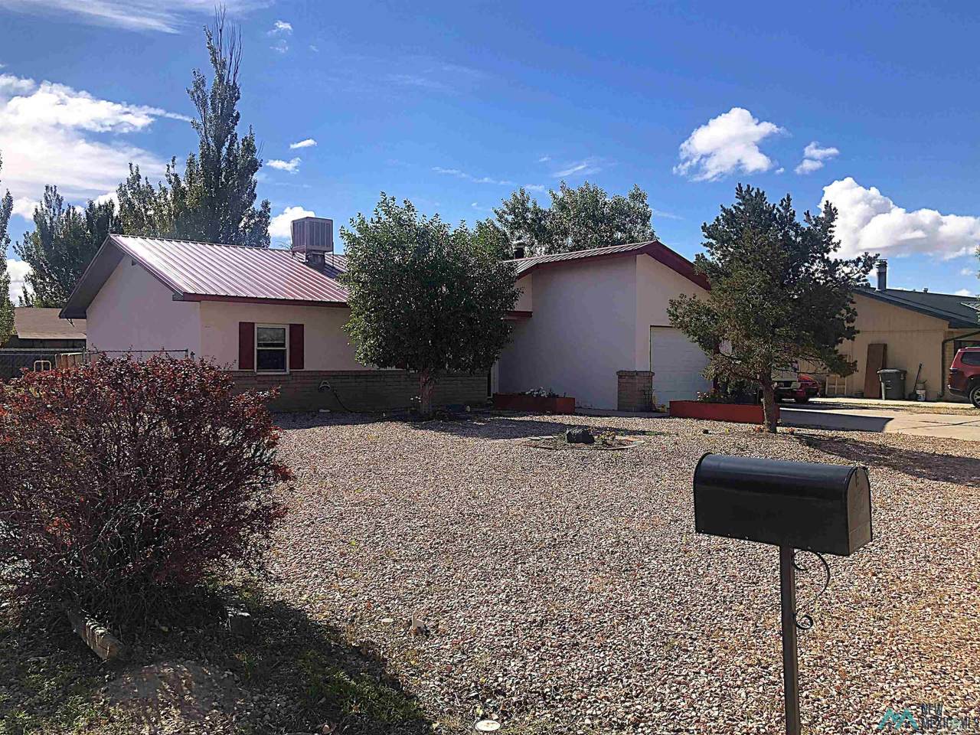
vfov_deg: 46.8
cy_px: 368
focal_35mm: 30
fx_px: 849
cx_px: 490
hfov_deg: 60.0
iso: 20
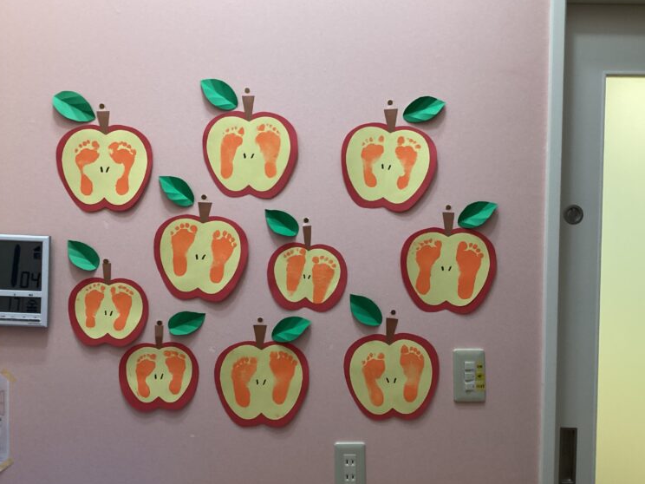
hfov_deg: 56.8
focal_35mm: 32
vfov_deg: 44.2
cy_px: 243
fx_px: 596
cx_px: 326
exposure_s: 1/50
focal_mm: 3.3
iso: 320
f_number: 2.4
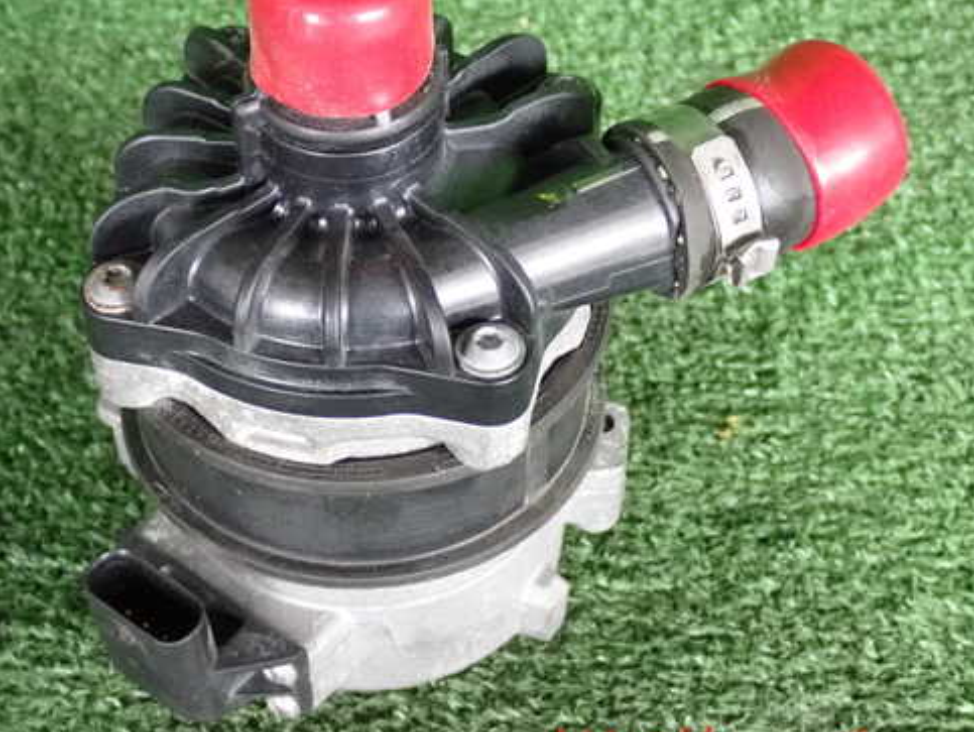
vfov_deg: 20.5
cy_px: 321
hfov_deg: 27.0
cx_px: 407
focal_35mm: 72
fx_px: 2027
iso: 1250
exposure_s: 1/125
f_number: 3.5
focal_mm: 10.35
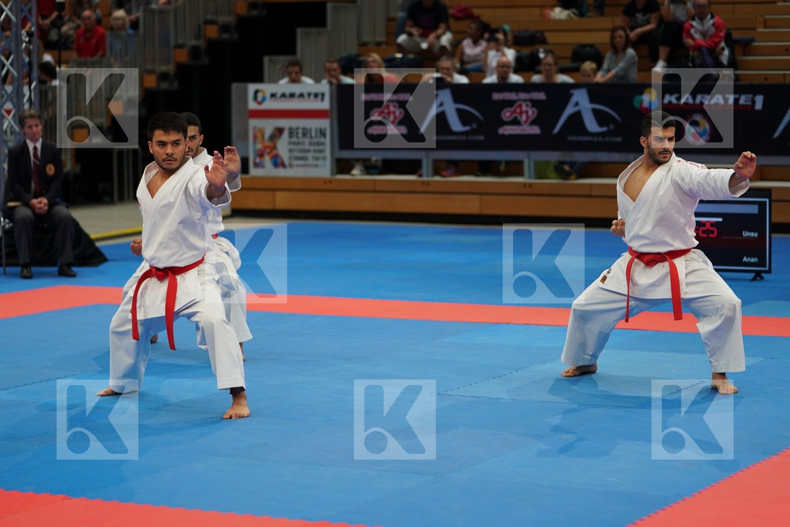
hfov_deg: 20.4
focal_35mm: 100
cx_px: 395
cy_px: 264
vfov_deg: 13.7
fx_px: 2194
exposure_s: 1/500
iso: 800
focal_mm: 100
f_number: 2.8
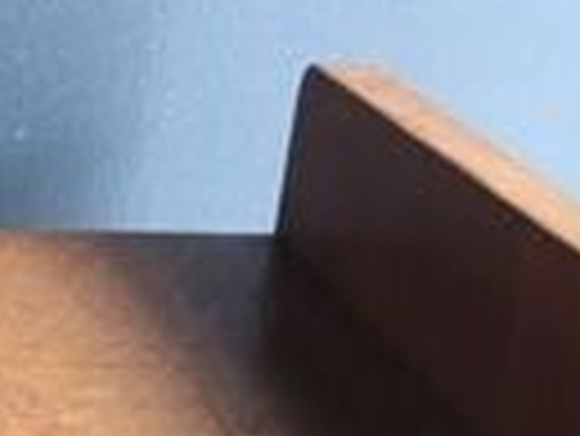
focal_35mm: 144
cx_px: -661
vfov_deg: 10.2
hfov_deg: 11.9
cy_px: 13
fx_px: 2415
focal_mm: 4.15
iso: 80
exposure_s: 1/33
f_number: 2.2
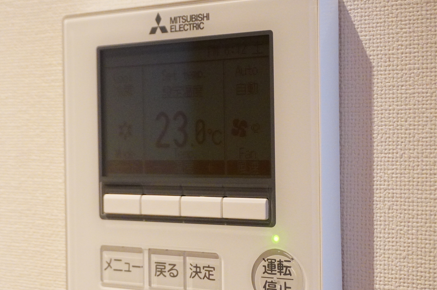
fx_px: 922
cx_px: 196
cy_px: 155
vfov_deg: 17.9
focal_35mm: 76
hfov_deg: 26.7
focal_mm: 36
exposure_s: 1/50
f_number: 5.6
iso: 6400
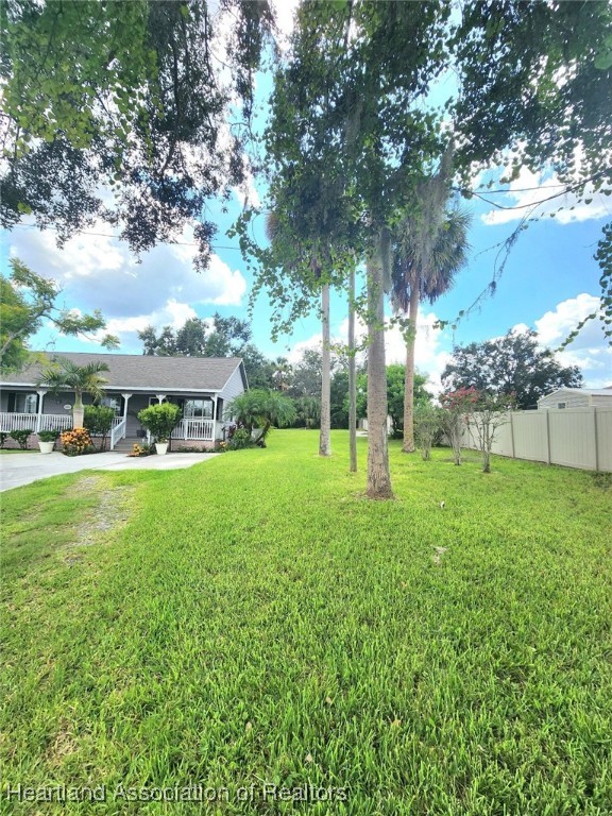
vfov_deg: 106.2
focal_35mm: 13
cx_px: 306
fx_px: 306
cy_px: 408
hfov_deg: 89.9
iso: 50
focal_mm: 2.2
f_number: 2.2
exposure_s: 1/1250
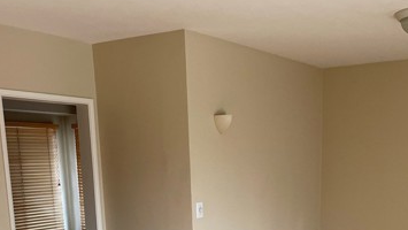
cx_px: 237
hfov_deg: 40.5
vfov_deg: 22.0
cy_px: 266
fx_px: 552
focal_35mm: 51
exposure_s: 1/121
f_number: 1.6
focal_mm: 4.2
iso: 125
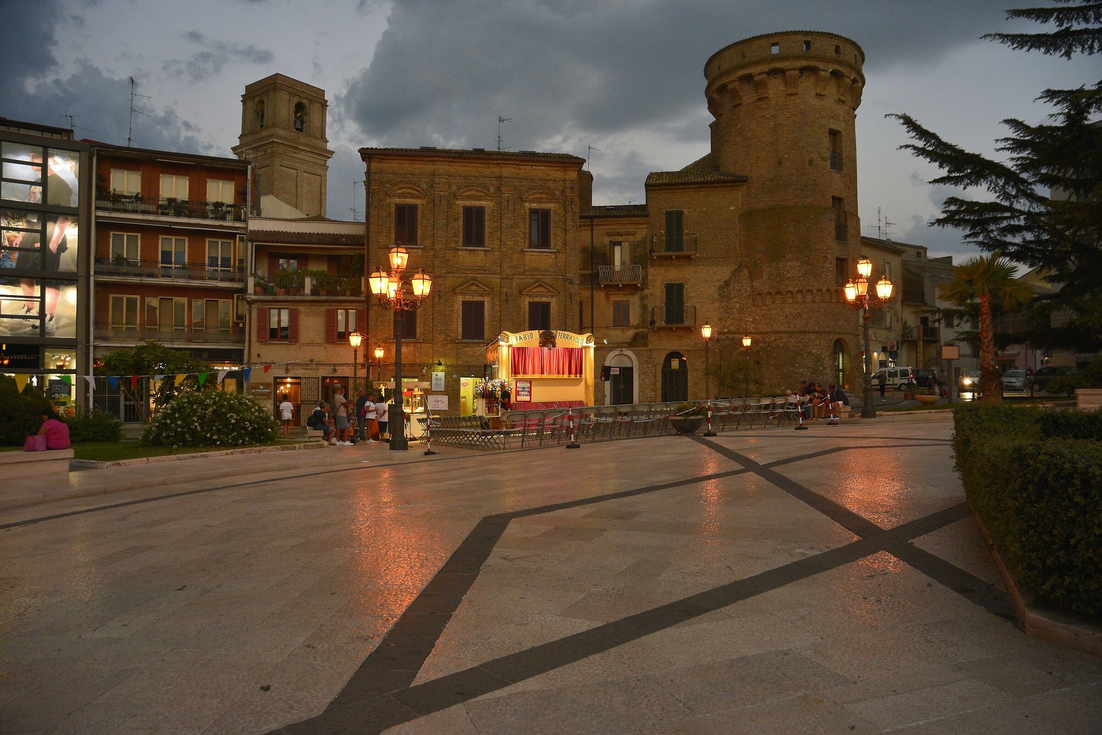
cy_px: 368
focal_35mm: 24
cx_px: 551
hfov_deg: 73.7
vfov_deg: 53.2
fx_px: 735
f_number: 9
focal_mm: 24
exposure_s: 1/80
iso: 1250
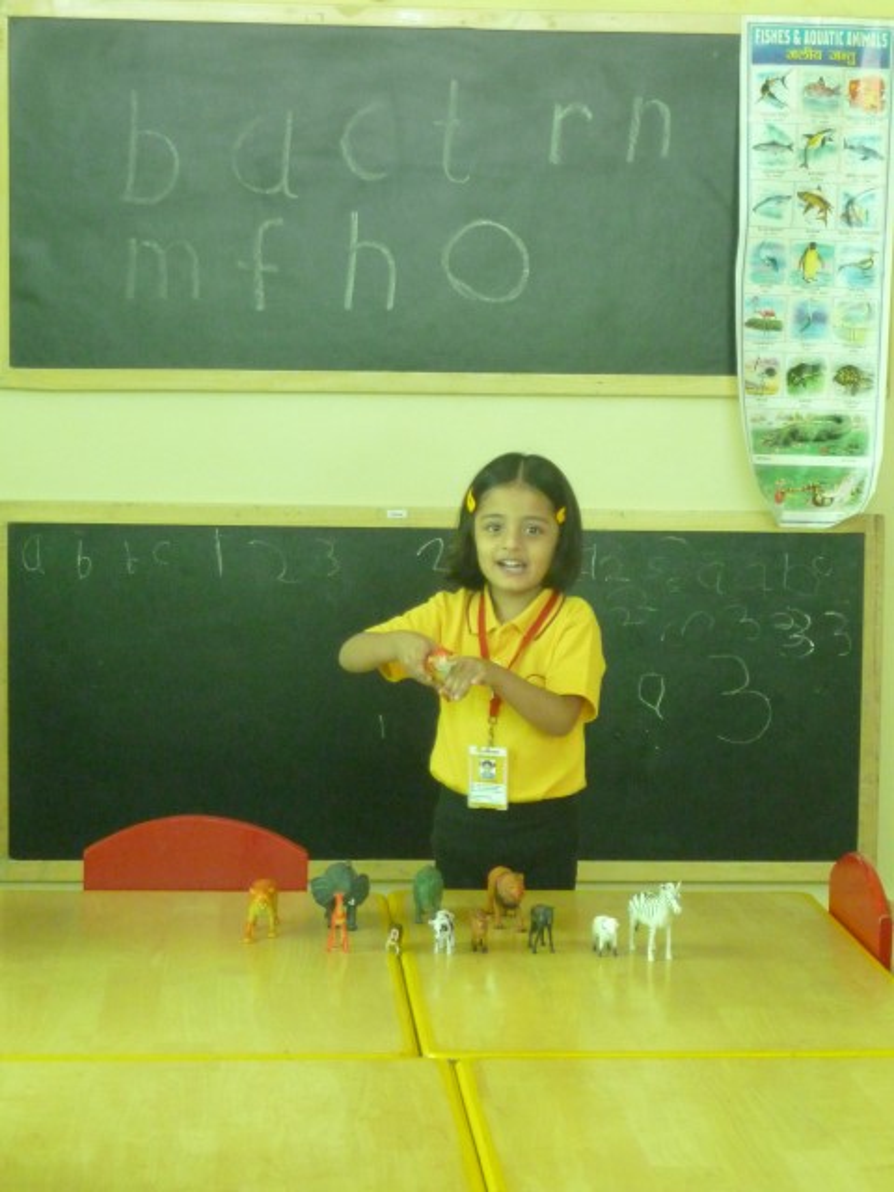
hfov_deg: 17.8
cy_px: 596
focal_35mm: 83
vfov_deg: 23.6
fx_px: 2858
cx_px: 447
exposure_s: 1/50
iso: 800
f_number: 4.2
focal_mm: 13.7
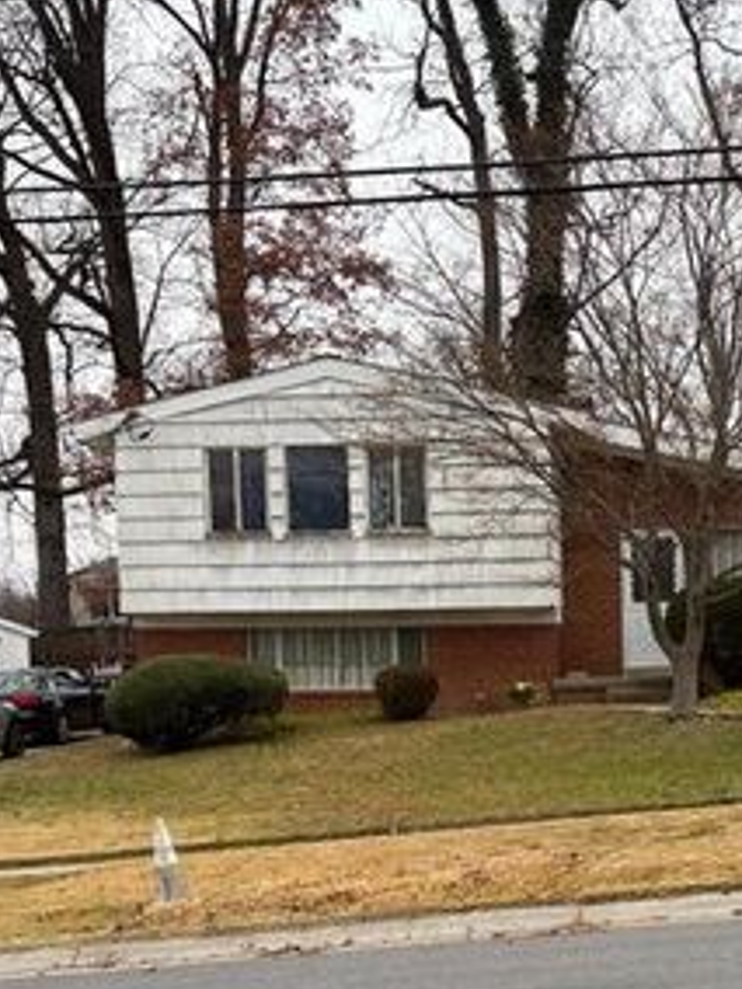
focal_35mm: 61
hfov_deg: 23.5
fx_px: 1743
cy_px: 782
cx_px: 641
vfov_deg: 30.9
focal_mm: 5.96
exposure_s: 1/379
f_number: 1.6
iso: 50
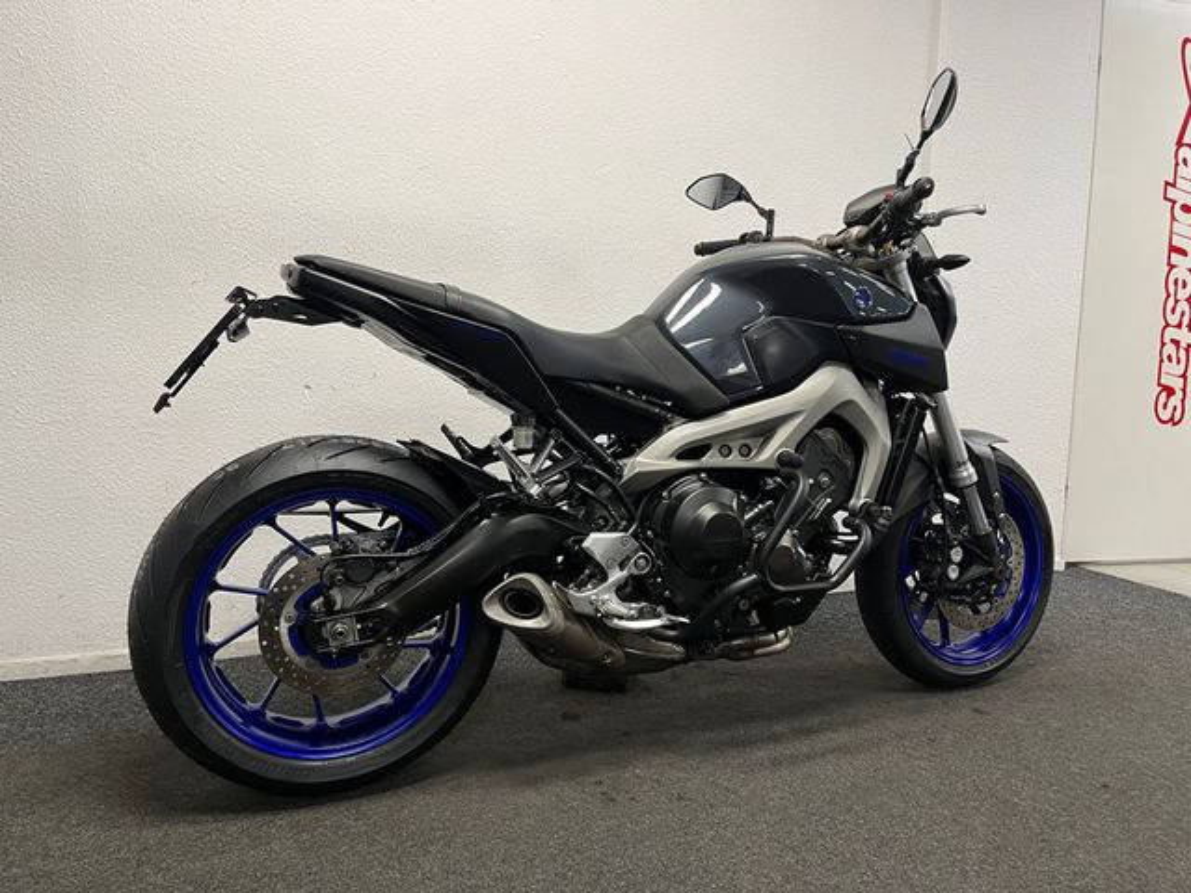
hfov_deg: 67.3
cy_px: 446
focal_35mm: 26
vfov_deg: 53.1
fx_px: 895
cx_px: 596
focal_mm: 5.1
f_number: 1.6
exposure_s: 1/50
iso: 80
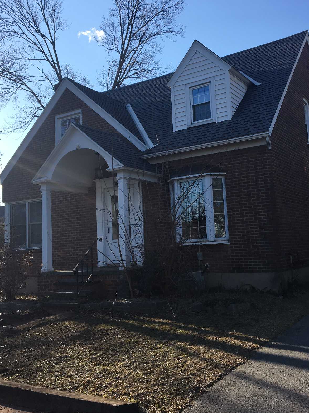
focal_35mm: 38
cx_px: 168
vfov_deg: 48.9
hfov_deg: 37.7
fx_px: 452
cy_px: 188
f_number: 2.2
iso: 25
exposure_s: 1/1148
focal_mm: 4.2
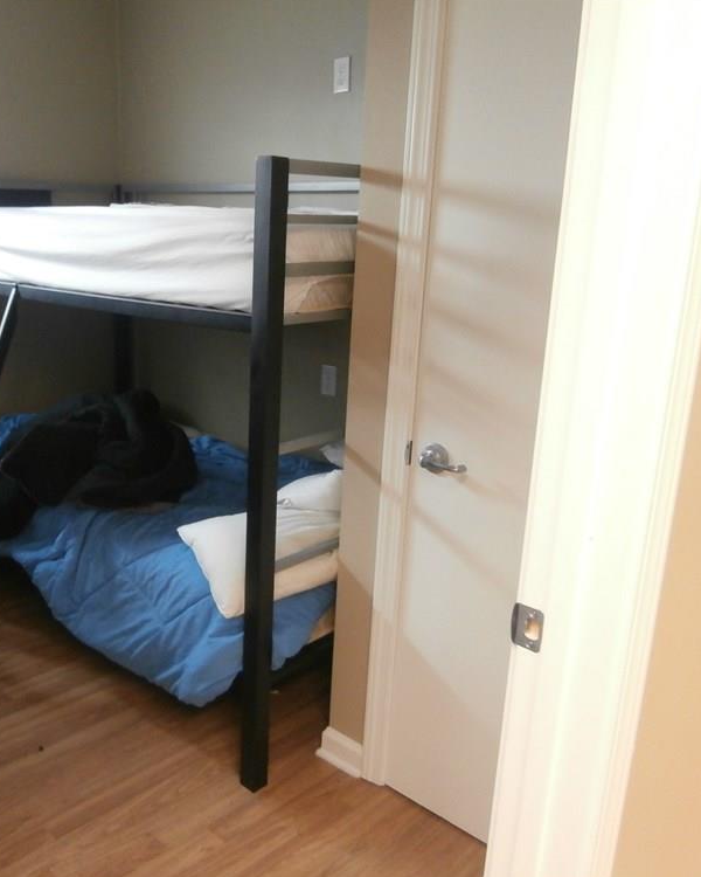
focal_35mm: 32
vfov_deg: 55.7
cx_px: 225
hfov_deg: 45.0
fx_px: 830
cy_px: 441
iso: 400
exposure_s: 1/15
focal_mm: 4.2
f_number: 3
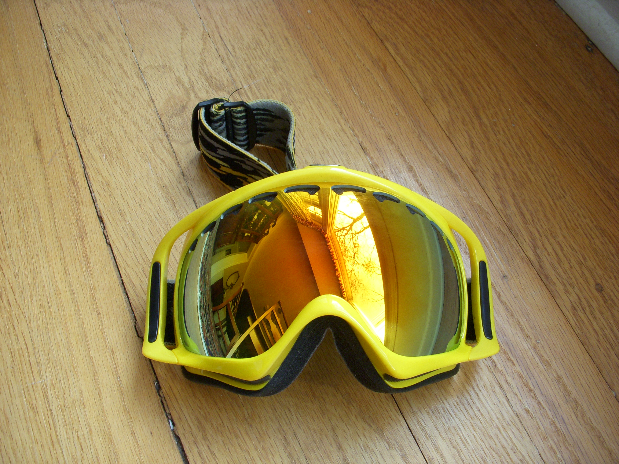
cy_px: 232
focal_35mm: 38
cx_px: 310
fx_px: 680
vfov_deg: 37.7
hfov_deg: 49.0
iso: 200
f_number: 3.3
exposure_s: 1/30
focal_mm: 6.3
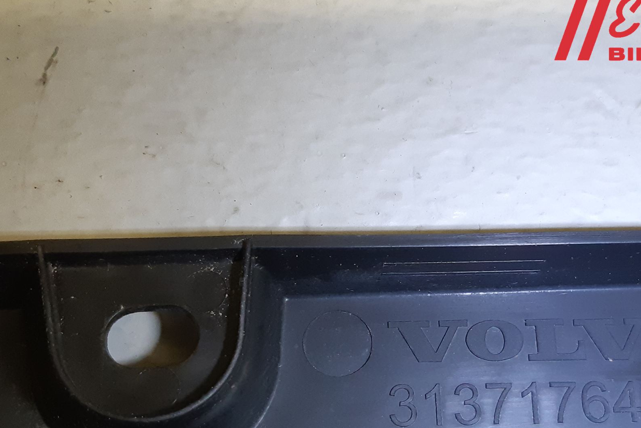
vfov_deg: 37.2
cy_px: 303
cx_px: 388
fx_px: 623
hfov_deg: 54.0
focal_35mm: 35
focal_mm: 3.93
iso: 200
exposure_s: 1/60
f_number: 1.7
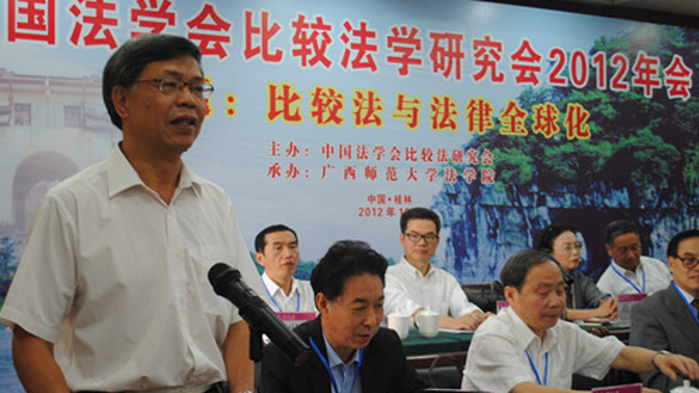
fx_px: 982
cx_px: 313
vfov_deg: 22.6
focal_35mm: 53
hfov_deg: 39.1
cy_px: 244
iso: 400
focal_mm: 28
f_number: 4.5
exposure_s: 1/30
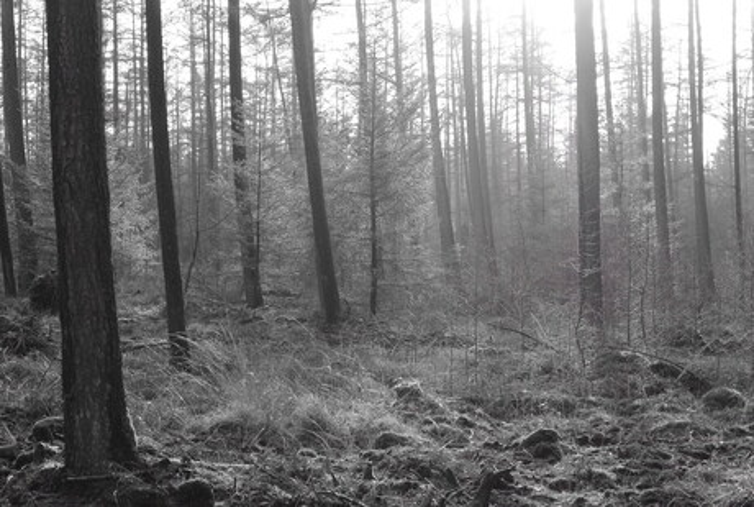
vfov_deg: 18.5
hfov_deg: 27.3
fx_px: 1553
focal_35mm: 74
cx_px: 377
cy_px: 254
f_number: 5.6
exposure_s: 1/250
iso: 320
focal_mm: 27.5
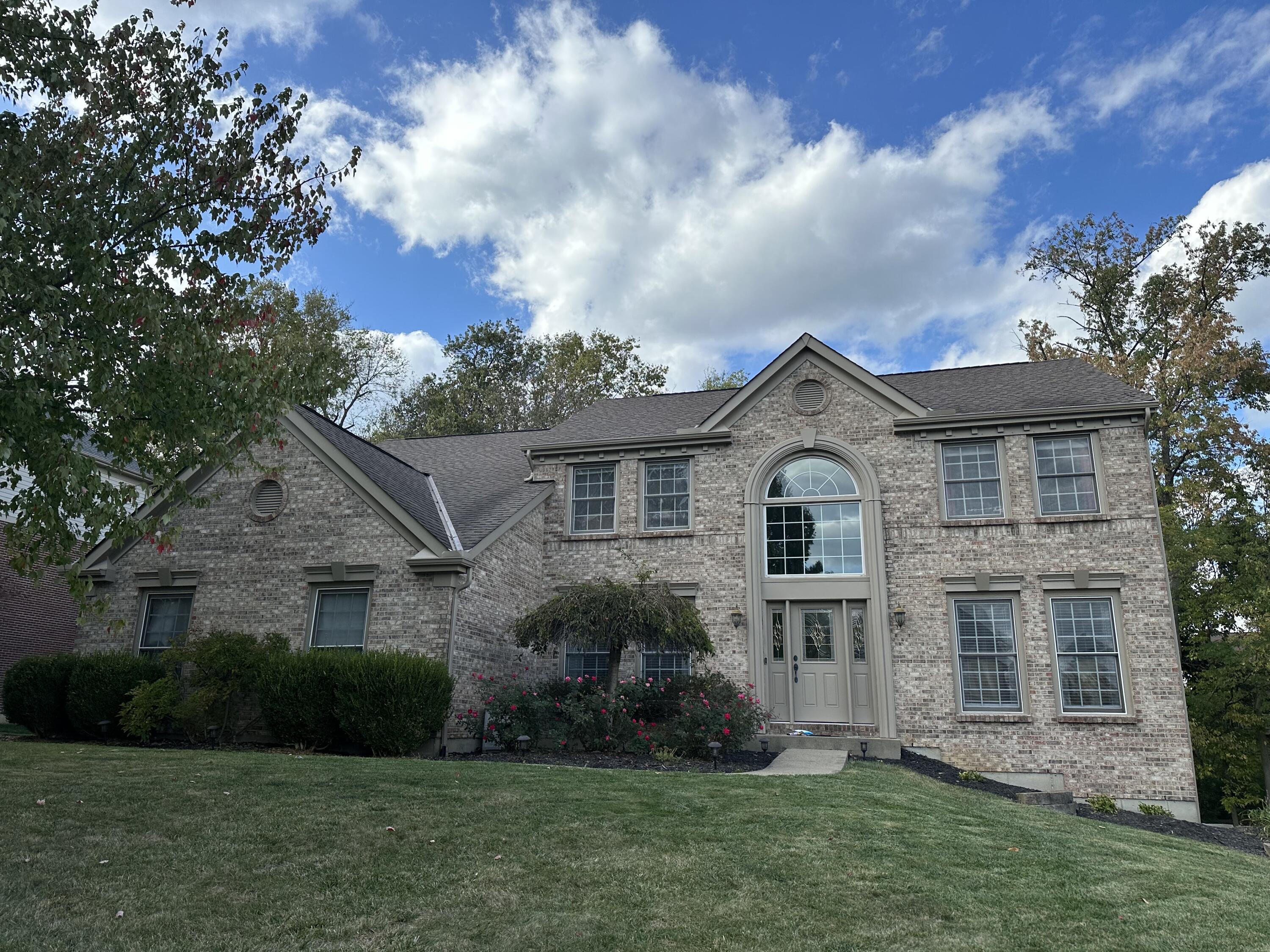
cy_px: 476
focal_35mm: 24
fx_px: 881
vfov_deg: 56.8
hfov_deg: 71.6
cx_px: 635
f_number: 1.78
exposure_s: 1/2882
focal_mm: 6.86
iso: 80
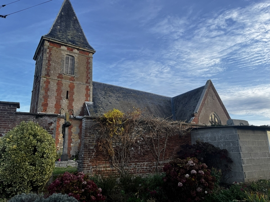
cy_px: 101
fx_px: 203
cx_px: 135
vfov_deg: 53.1
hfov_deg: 67.3
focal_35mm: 26
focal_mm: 5.1
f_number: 1.6
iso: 50
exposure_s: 1/1096
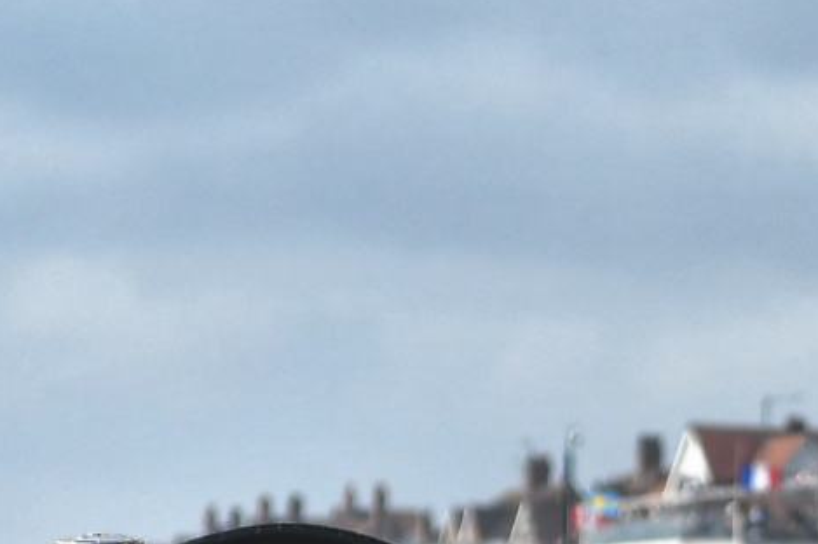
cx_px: 1005
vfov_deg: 5.9
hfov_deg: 8.8
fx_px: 5245
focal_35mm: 231
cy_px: 703
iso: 100
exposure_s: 1/1000
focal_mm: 38
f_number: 3.5
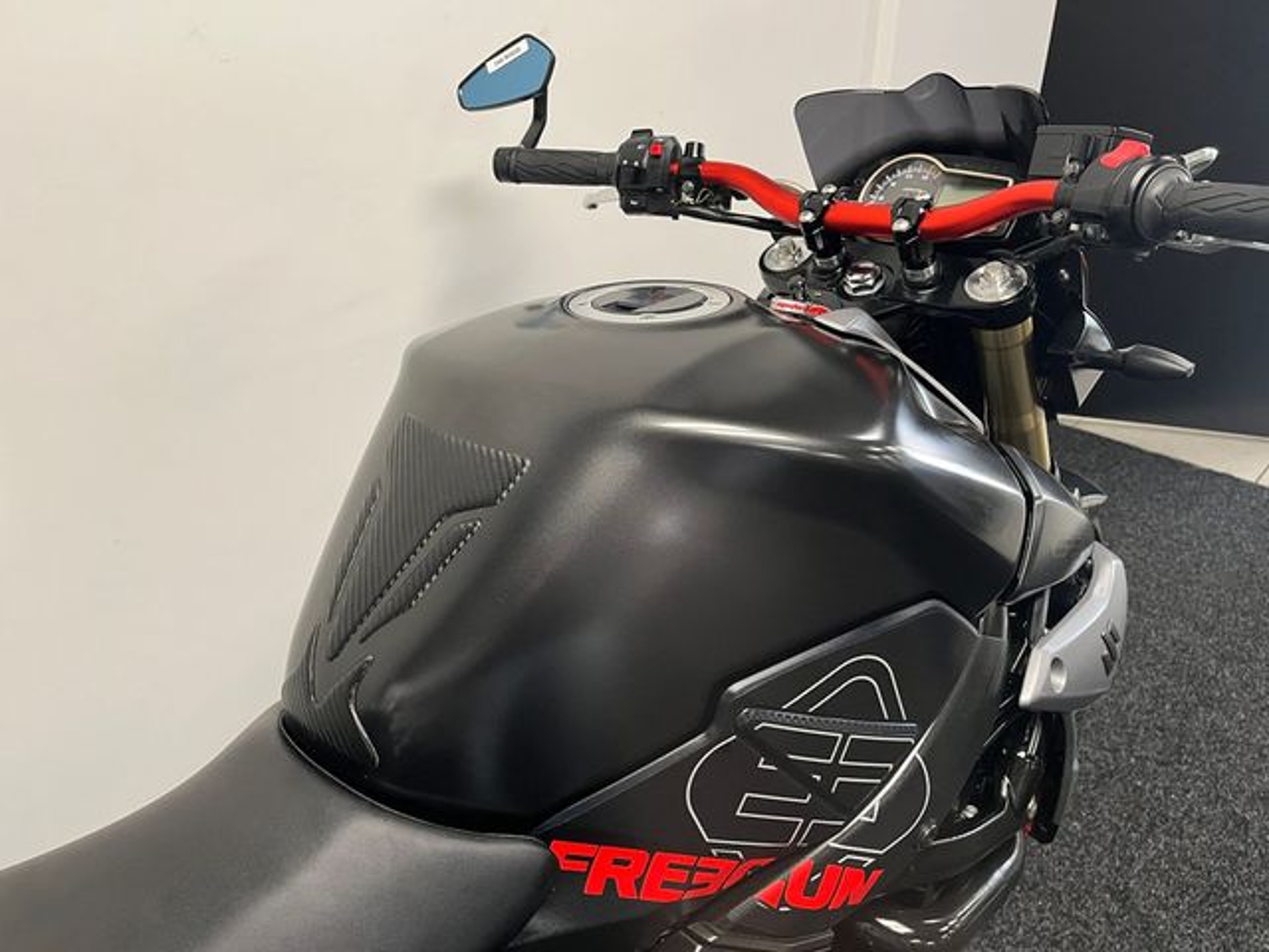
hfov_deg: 67.3
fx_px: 953
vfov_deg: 53.1
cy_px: 476
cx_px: 634
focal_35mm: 26
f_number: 1.6
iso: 160
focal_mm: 5.1
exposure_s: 1/60
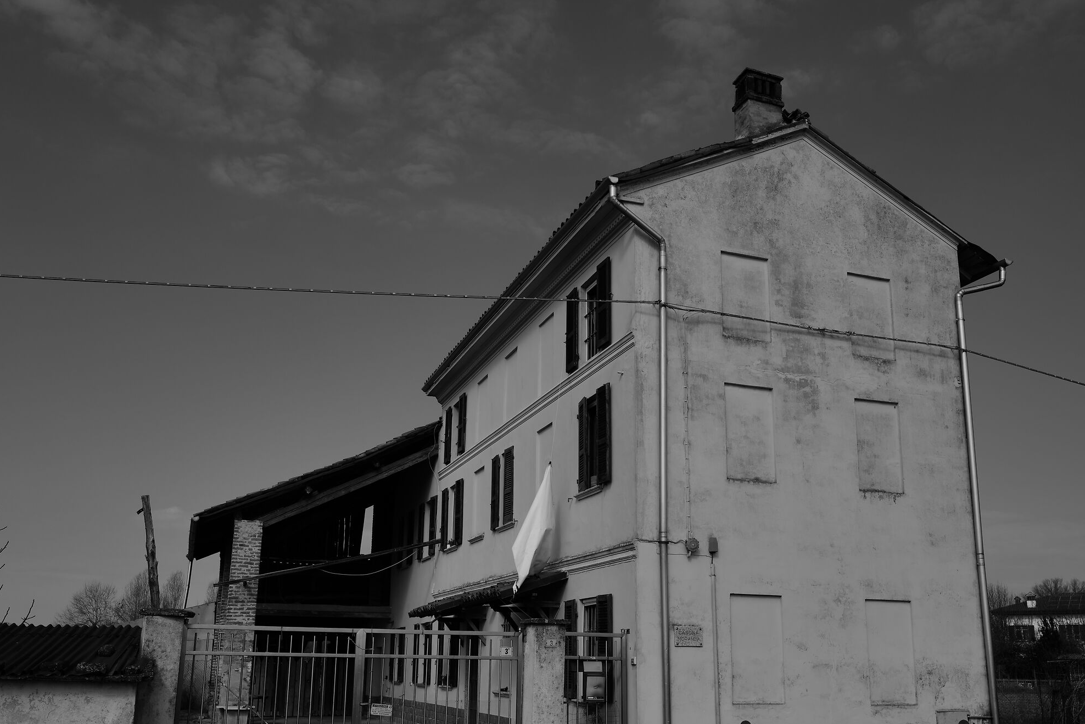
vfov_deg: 38.8
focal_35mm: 34
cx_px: 538
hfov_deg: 55.8
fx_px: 1025
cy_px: 434
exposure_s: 1/500
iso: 100
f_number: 9
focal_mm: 28
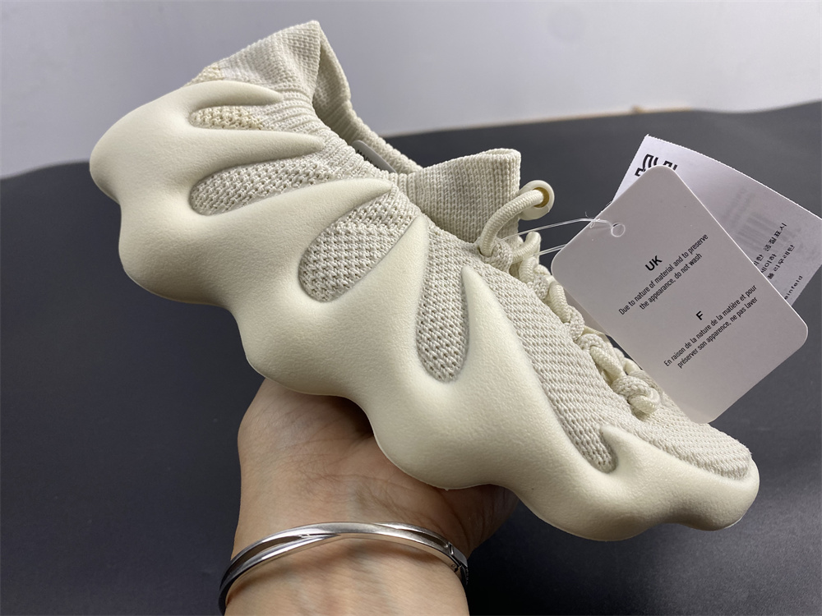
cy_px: 308
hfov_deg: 67.3
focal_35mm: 26
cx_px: 411
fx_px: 617
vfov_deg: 53.1
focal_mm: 4.25
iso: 64
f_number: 1.8
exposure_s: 1/100
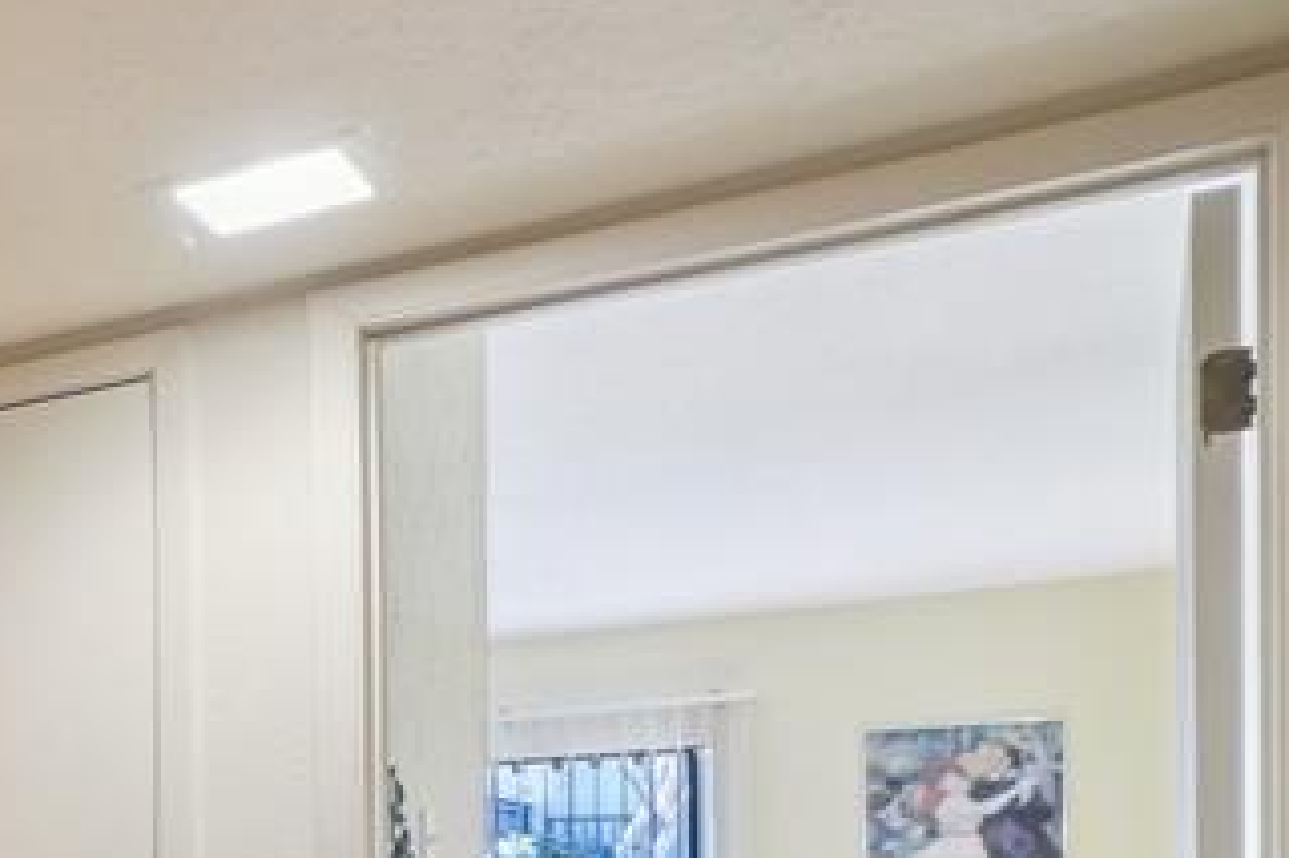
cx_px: -757
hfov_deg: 26.2
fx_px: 1718
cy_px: 935
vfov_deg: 26.0
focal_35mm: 48
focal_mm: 10
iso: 400
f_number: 8
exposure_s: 1/2
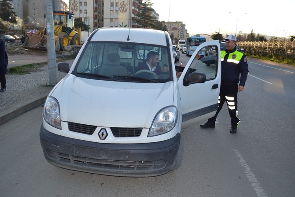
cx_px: 148
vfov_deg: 43.6
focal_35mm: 30
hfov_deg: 61.9
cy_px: 98
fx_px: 246
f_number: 4.5
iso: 100
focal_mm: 20
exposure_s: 1/200
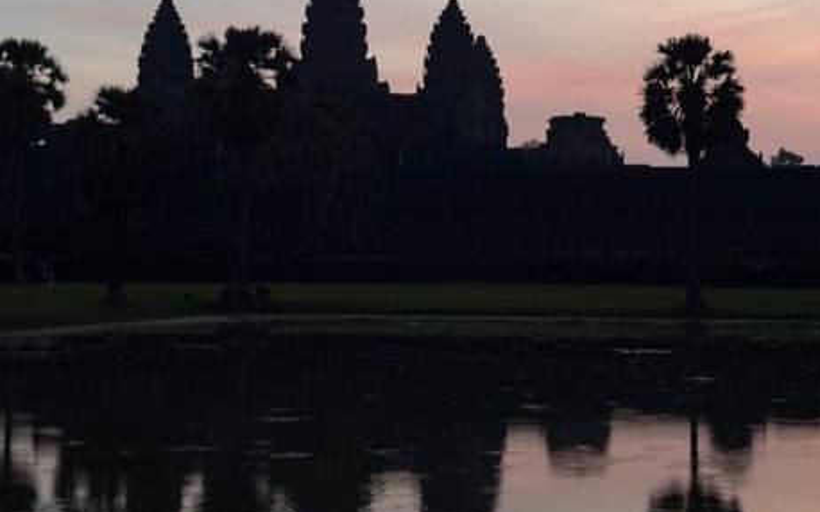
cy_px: 104
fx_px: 1787
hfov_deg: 25.8
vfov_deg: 16.2
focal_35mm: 80
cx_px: 442
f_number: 1.78
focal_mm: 6.76
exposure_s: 1/30
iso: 800
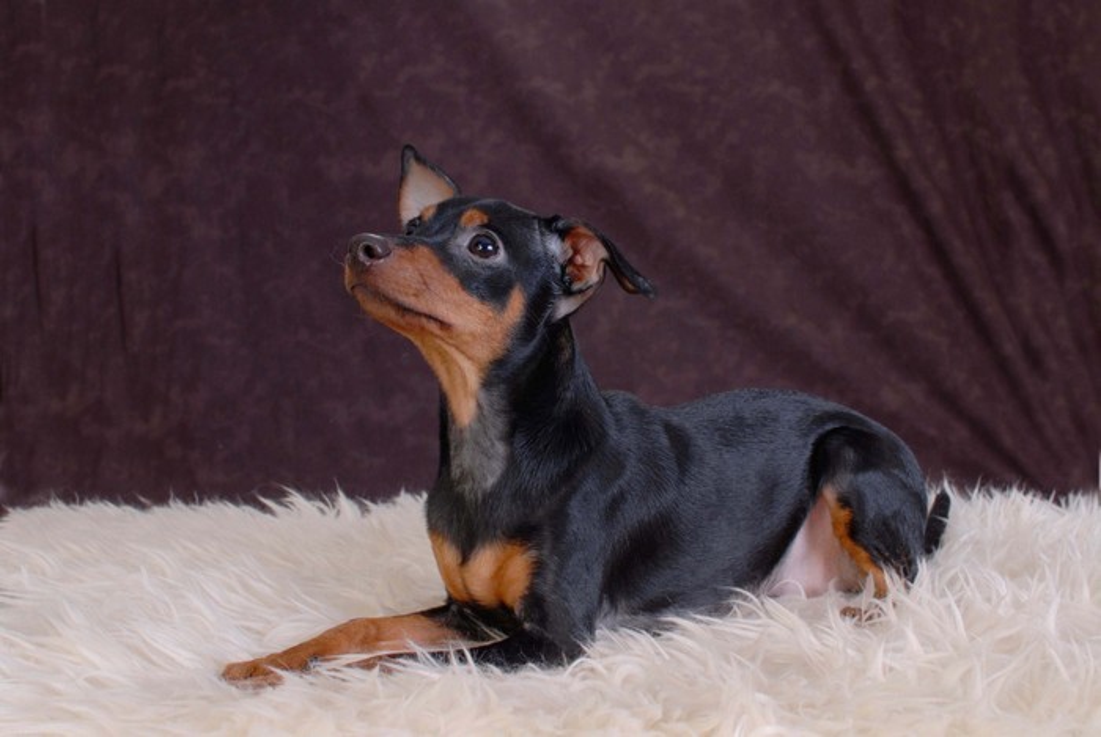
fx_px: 1378
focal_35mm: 45
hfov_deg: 43.5
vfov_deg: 30.0
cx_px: 550
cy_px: 368
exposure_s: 1/160
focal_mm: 30
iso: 100
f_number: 11
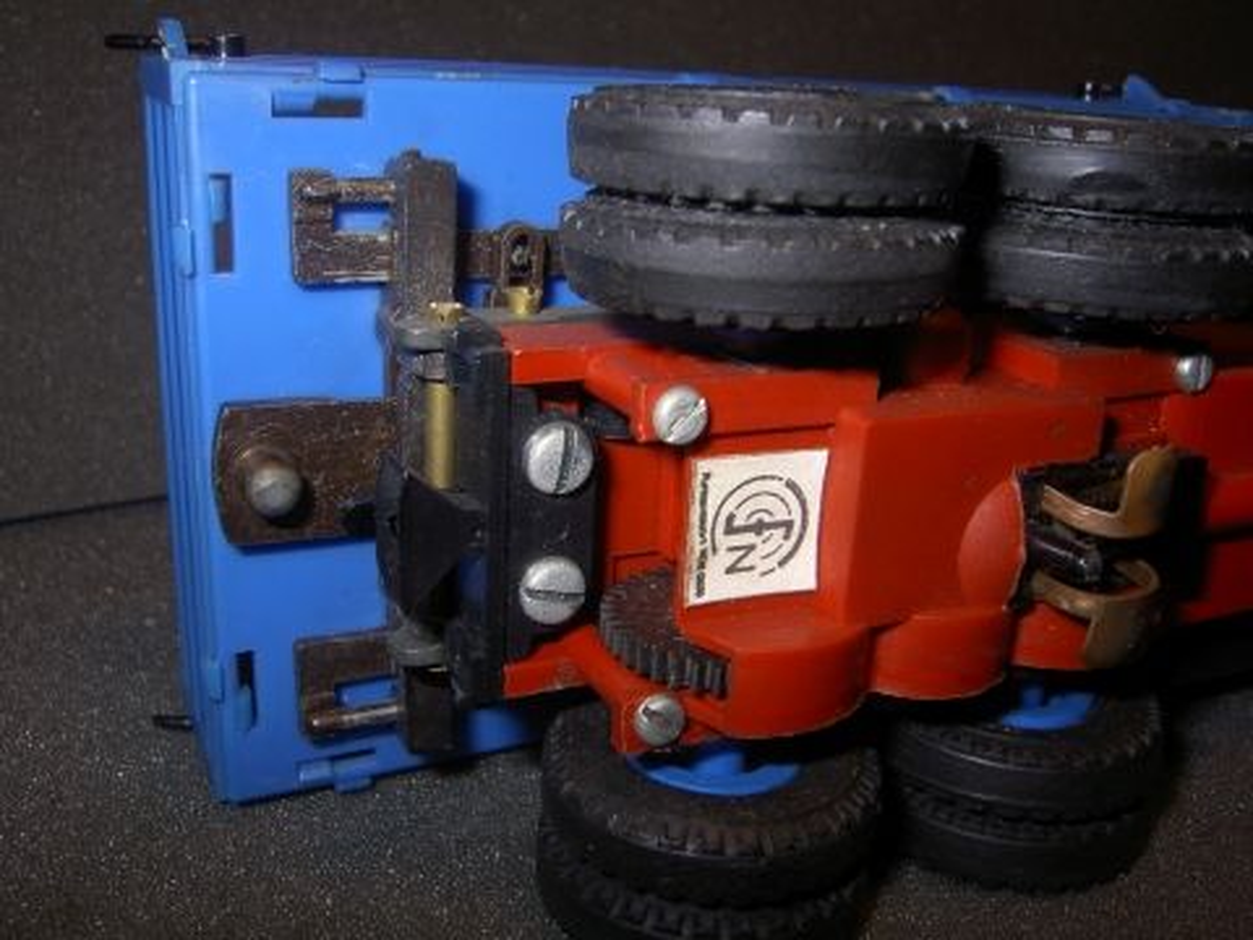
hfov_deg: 54.0
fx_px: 1231
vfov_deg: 41.8
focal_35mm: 34
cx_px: 626
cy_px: 470
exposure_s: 1/60
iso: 50
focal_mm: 5.6
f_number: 4.7
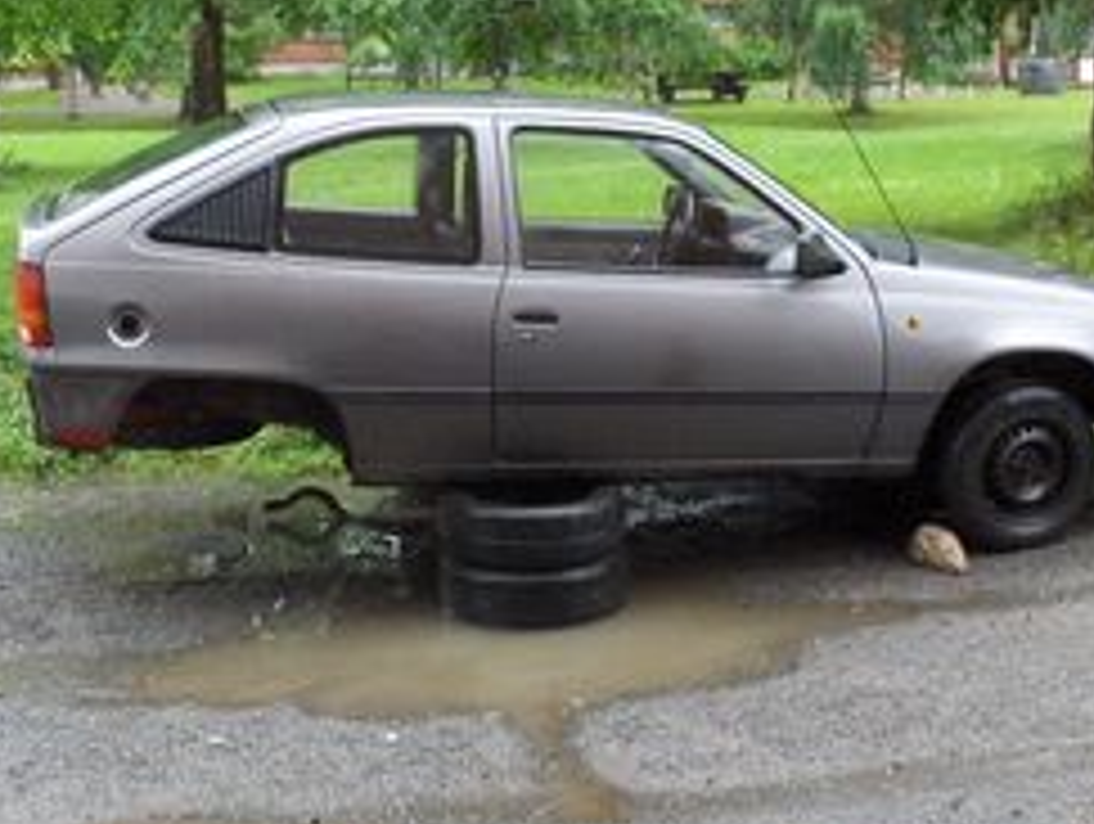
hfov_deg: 41.2
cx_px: 527
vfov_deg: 31.6
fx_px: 1456
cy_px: 414
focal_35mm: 46
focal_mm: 5.8
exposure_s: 1/127
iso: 138
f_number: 2.8
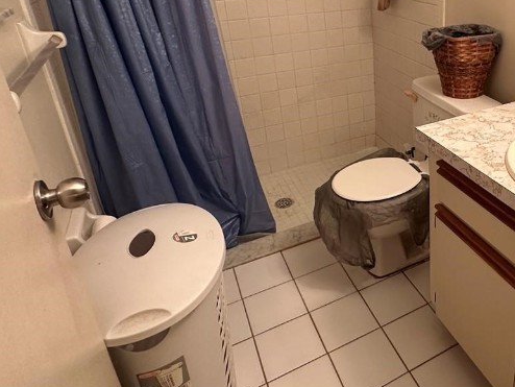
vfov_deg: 46.9
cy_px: 108
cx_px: 416
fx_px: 432
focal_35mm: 29
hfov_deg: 56.9
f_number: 2.2
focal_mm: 2.22
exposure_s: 1/60
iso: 250
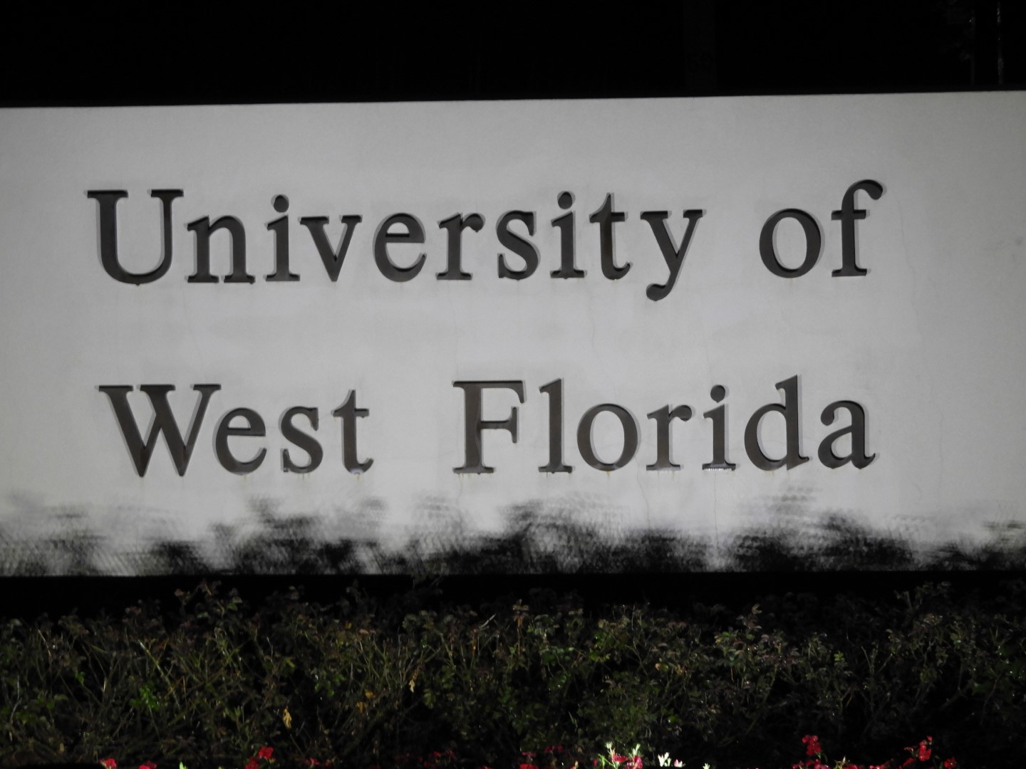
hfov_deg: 17.1
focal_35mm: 115
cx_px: 513
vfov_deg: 12.9
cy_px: 384
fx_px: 3409
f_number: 5
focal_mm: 20.6
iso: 400
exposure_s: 1/30
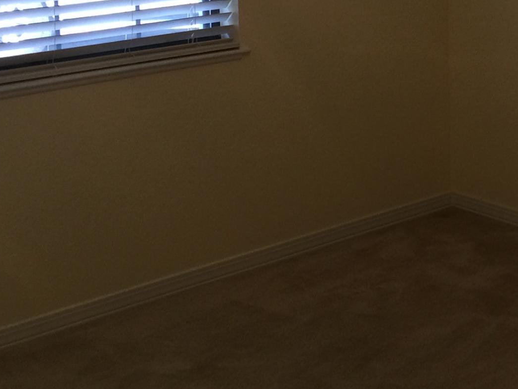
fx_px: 1242
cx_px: 536
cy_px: 18
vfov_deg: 17.4
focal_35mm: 83
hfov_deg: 22.5
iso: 50
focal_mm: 4.15
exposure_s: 1/30
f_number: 2.2
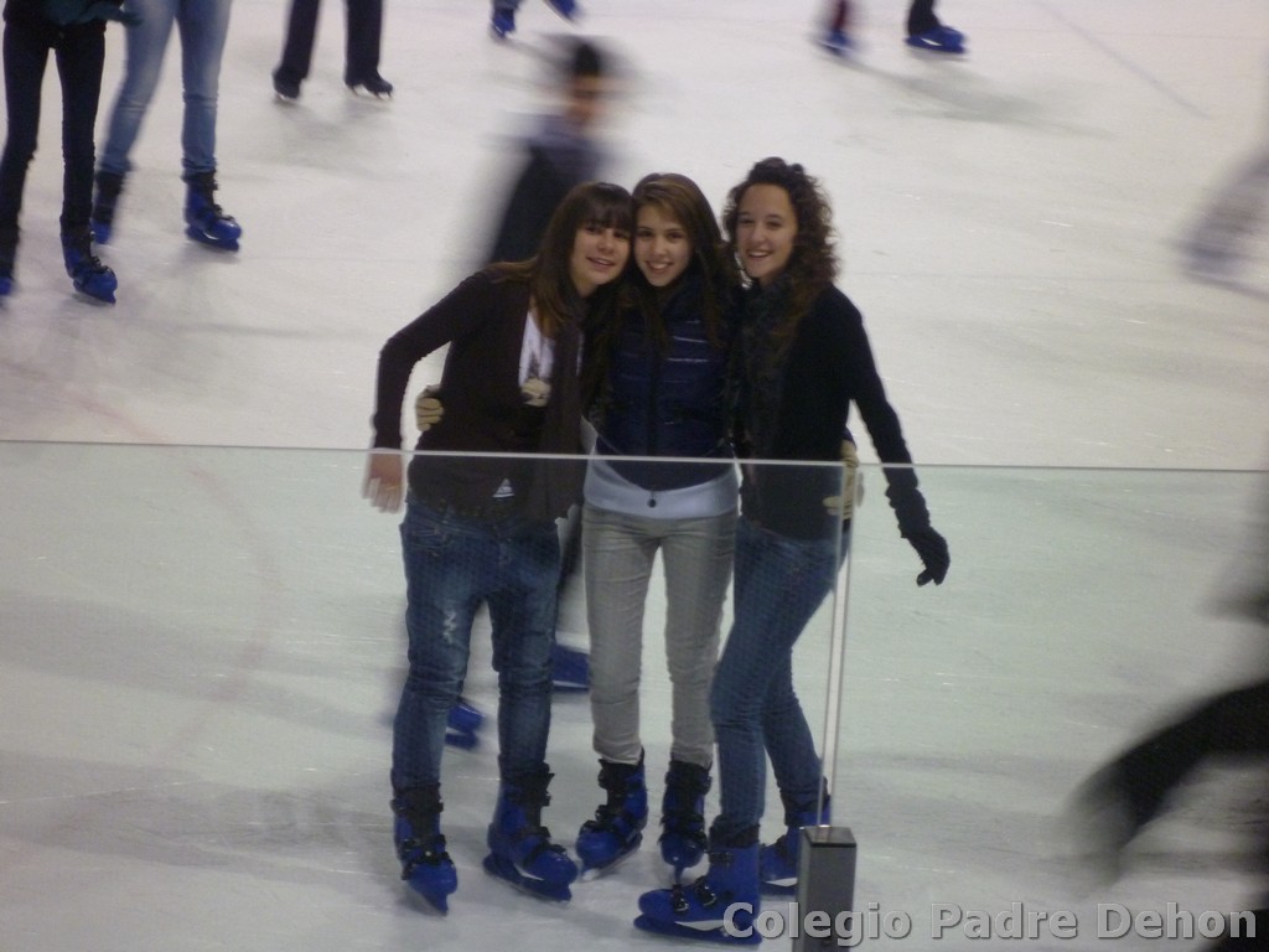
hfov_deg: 13.6
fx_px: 5316
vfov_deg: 10.2
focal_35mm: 145
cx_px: 634
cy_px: 476
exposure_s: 1/15
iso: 400
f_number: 5.9
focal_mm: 26
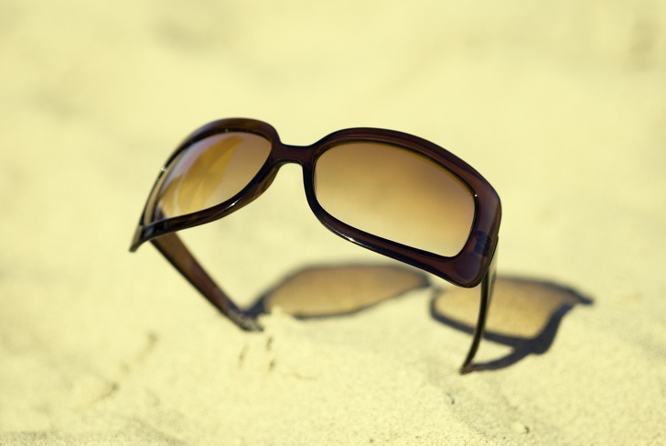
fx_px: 2917
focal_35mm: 158
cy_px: 223
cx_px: 333
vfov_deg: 8.7
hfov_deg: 13.0
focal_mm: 105
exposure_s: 1/800
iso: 100
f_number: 3.2
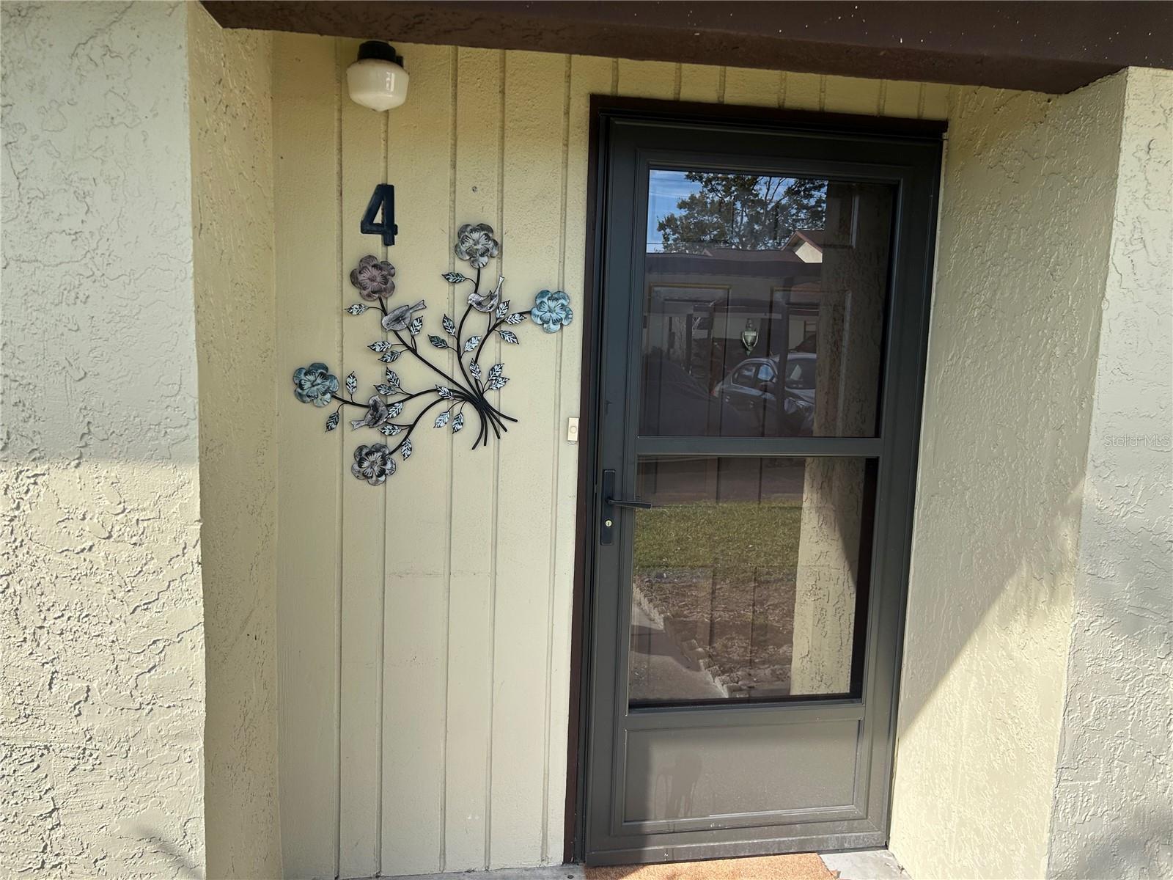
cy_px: 440
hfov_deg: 67.3
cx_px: 586
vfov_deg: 53.1
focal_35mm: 26
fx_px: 881
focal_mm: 5.7
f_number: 1.5
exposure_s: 1/1196
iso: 50
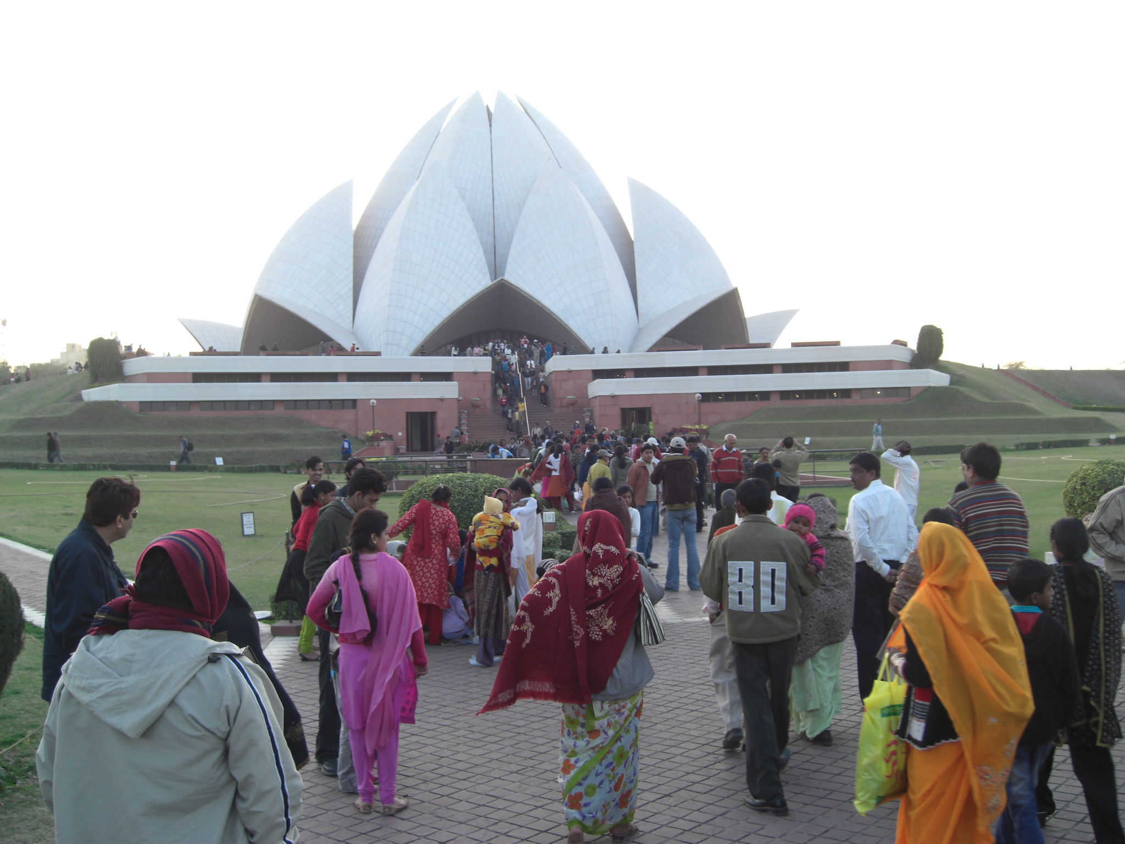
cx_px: 562
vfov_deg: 37.7
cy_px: 422
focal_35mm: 38
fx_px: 1235
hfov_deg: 49.0
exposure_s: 1/100
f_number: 2.8
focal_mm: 7.9
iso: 80
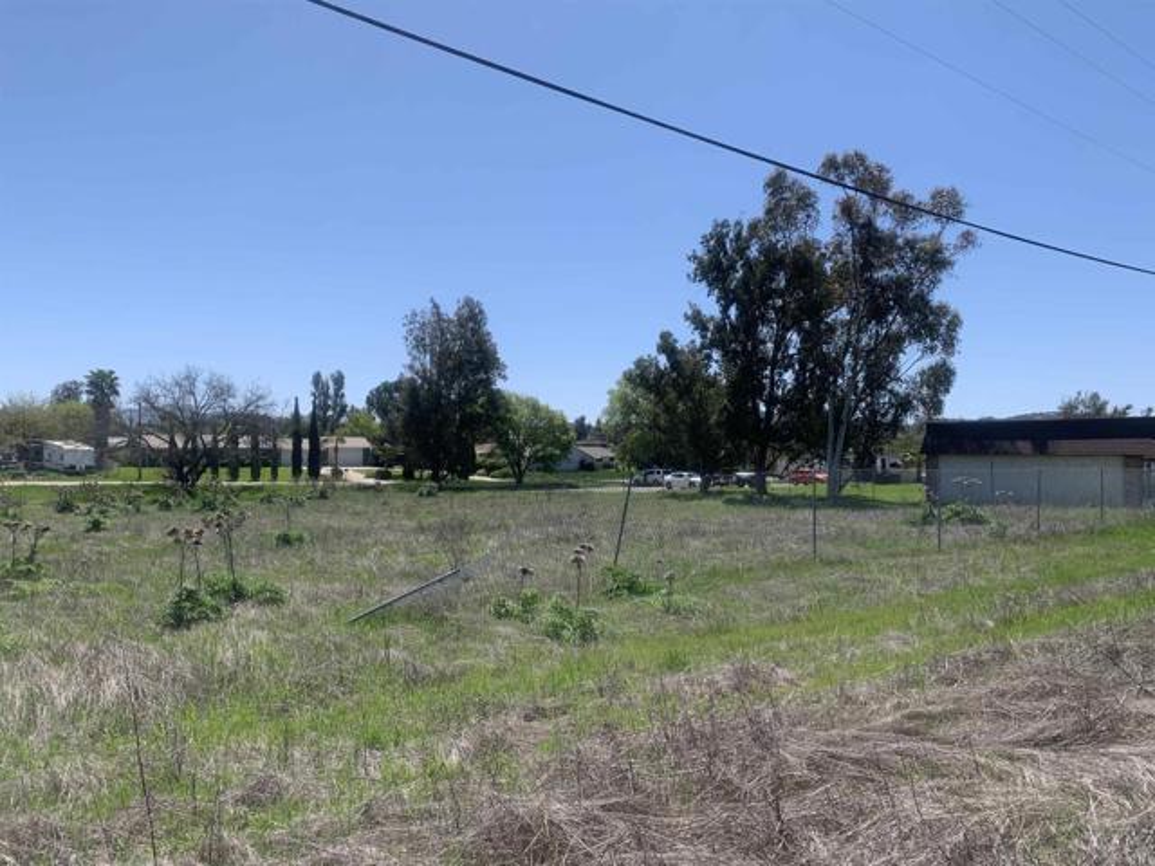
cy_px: 433
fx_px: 868
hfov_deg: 67.3
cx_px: 578
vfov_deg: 53.1
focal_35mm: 26
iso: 25
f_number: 1.8
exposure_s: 1/2611
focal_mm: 4.25
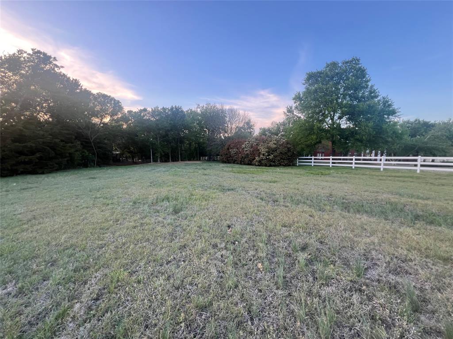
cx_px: 226
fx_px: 170
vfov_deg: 89.9
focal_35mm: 13
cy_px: 170
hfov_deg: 106.2
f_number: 1.8
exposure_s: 1/99
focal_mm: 1.57
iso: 100
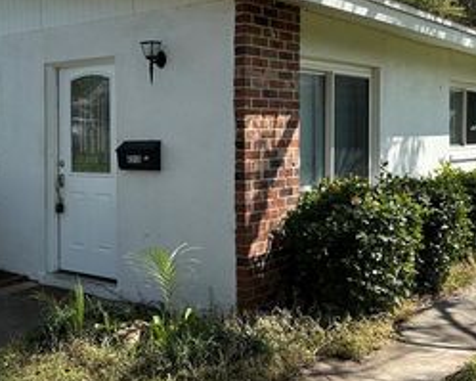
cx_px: 134
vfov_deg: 31.9
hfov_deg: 38.8
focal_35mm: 47
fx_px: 662
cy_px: 139
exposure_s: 1/2155
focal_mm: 6.86
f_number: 1.78
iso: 80
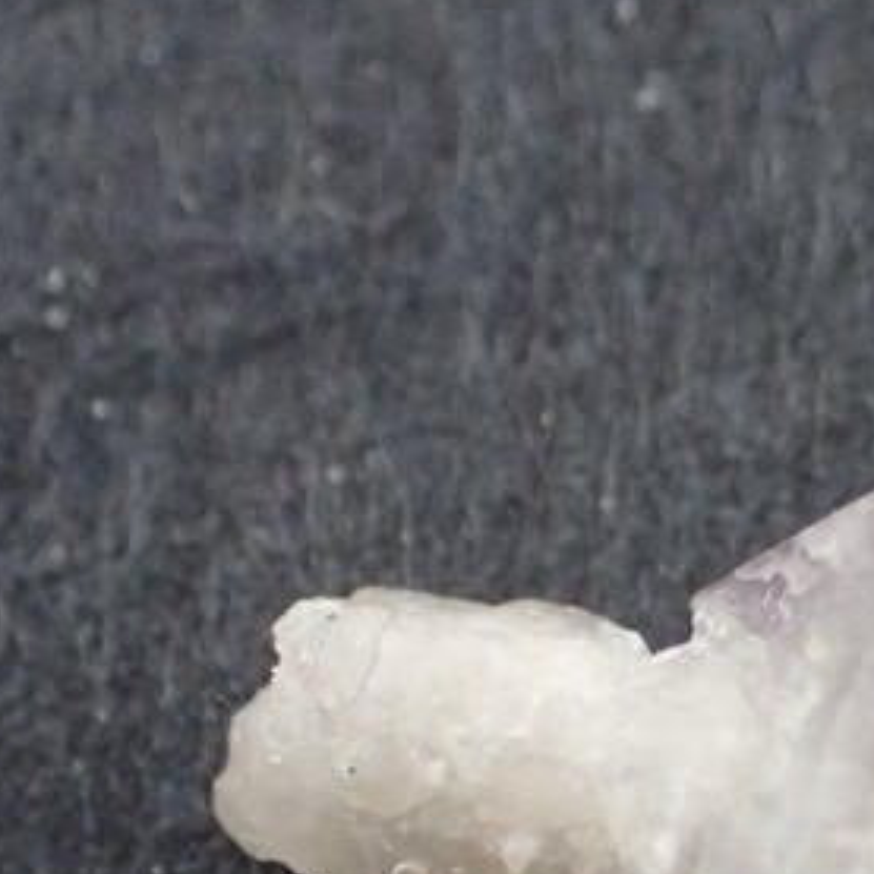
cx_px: 836
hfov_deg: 11.5
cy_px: 716
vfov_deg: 11.5
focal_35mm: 151
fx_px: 4313
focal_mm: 13.47
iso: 800
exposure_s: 1/250
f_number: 4.2
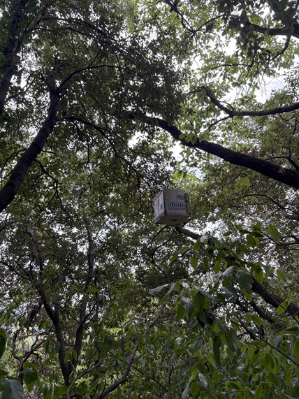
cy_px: 200
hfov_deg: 53.0
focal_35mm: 26
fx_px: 300
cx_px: 150
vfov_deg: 67.3
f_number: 1.6
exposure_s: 1/236
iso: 80
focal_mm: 5.96
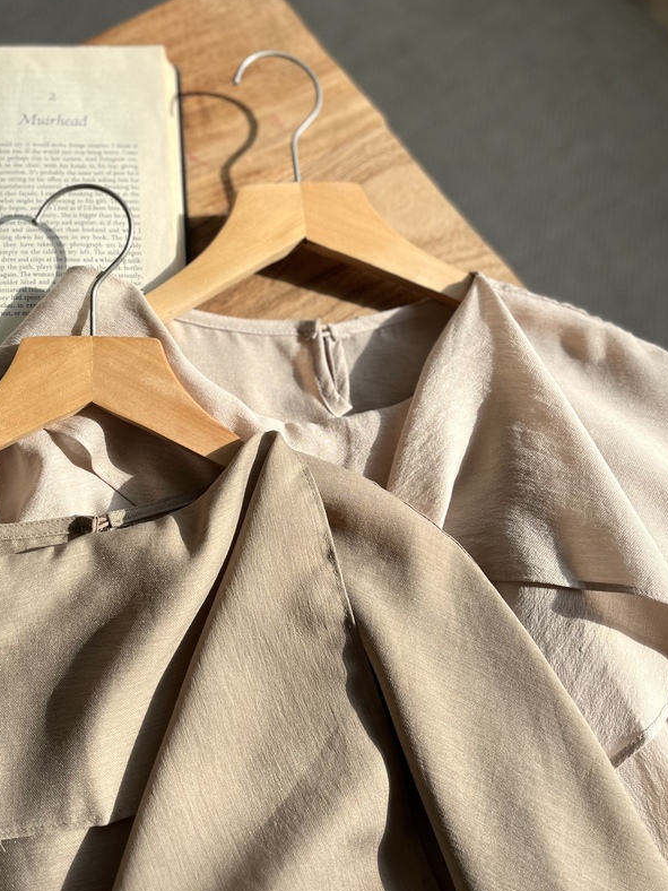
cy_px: 468
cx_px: 254
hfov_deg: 42.6
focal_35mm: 33
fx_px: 849
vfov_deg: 55.3
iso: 50
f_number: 1.6
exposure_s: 1/1355
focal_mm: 5.1
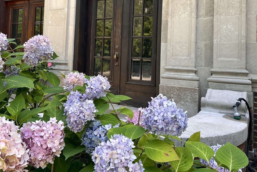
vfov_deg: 38.0
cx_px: 95
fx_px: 243
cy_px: 45
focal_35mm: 34
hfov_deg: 55.1
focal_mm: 6.86
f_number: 1.78
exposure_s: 1/458
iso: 80
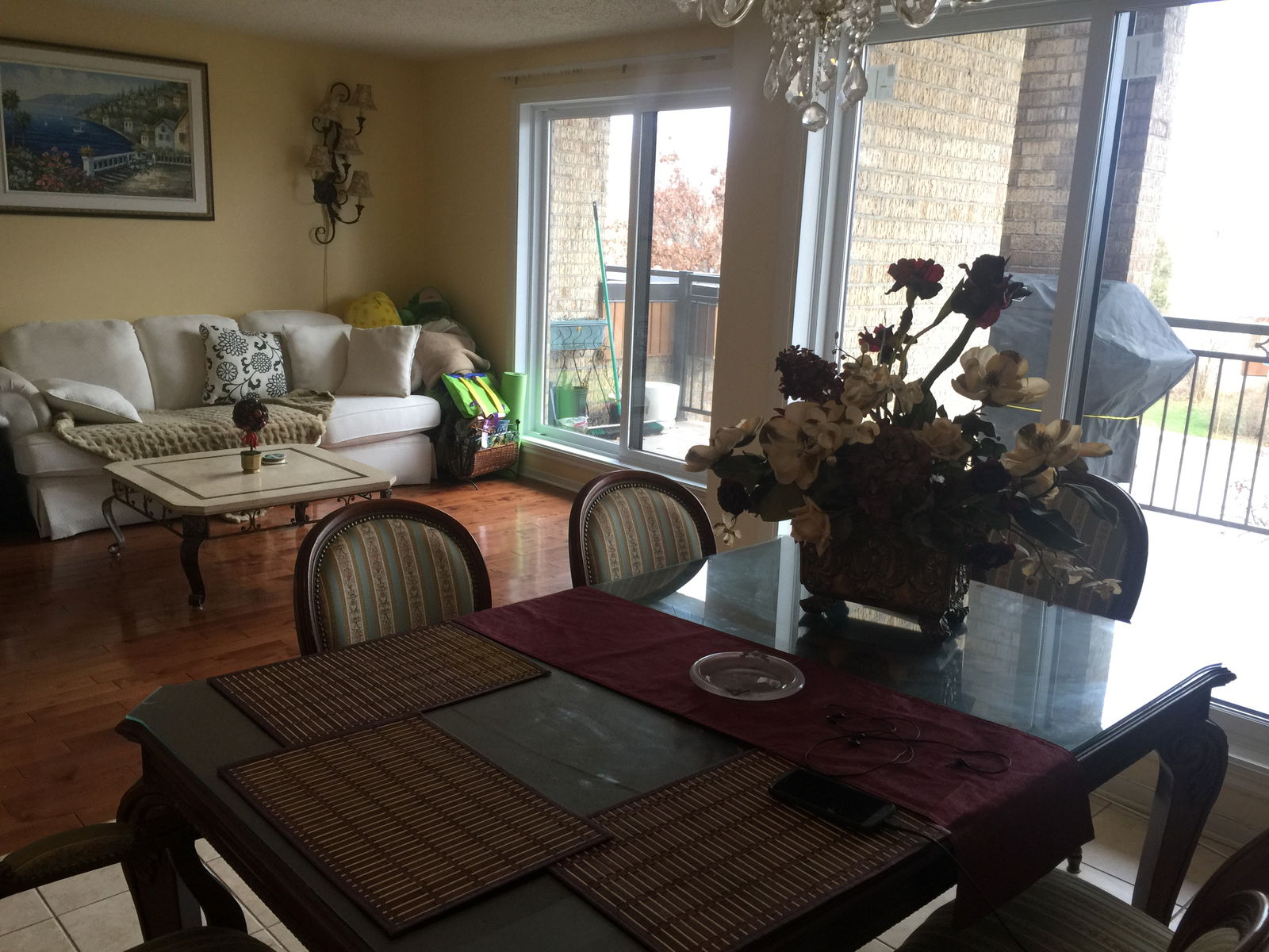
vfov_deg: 48.2
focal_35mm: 29
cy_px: 476
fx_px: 1063
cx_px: 634
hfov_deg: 61.7
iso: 50
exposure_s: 1/30
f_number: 2.2
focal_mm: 4.15
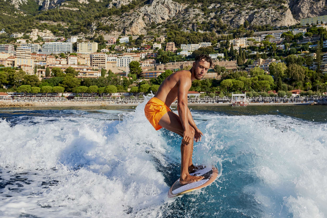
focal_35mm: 37
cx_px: 172
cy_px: 96
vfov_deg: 35.9
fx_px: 336
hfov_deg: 51.9
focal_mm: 32
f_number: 4.5
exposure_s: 1/1250
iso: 100
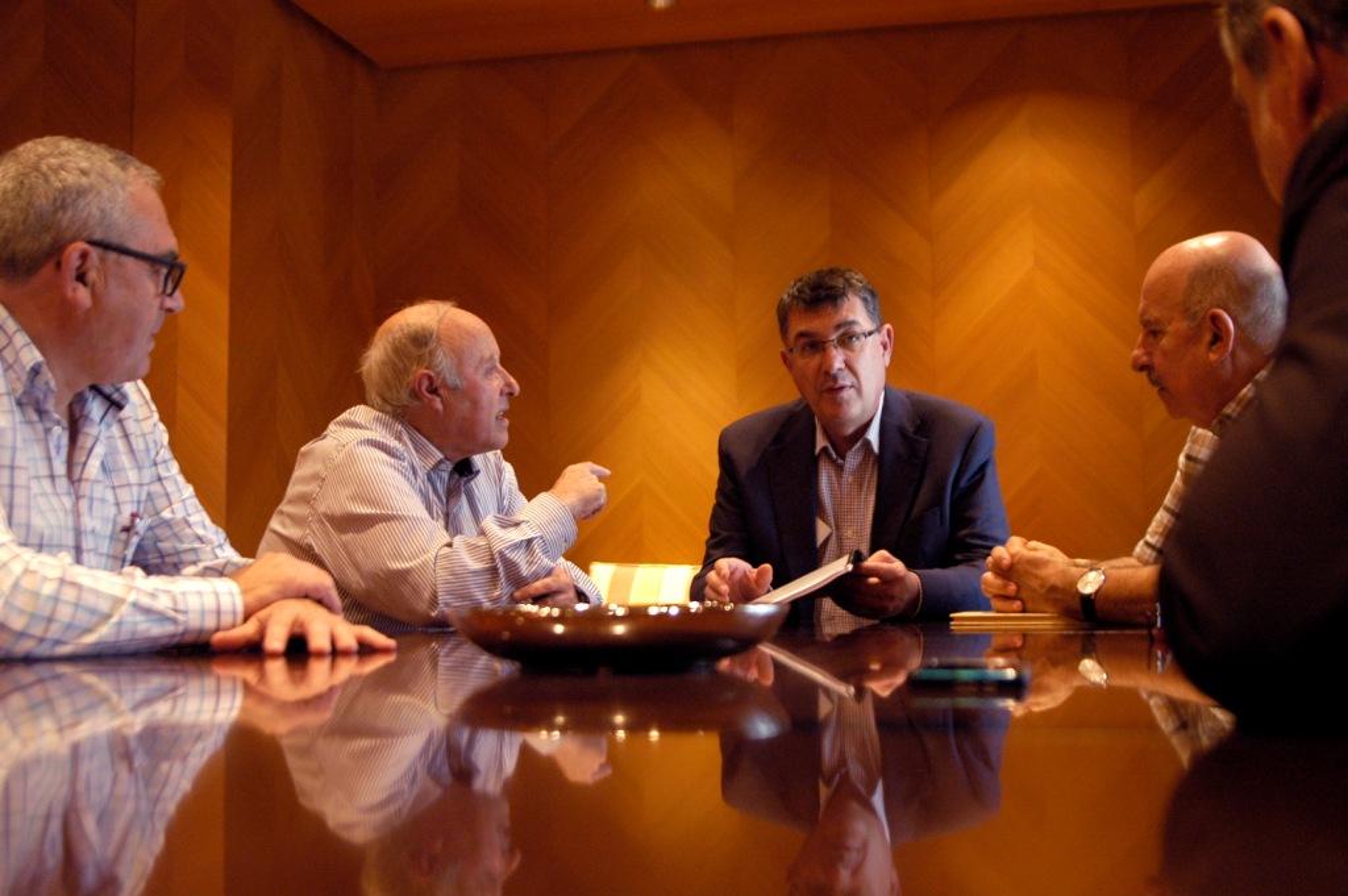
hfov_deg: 46.4
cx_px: 674
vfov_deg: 31.8
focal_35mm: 42
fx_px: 1571
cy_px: 448
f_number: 2.8
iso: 800
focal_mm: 28
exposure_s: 1/40
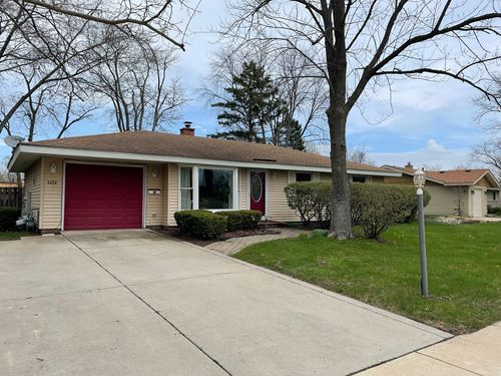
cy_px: 188
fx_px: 376
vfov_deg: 53.1
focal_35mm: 26
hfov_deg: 67.3
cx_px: 250
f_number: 1.6
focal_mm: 4.2
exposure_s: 1/4000
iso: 32
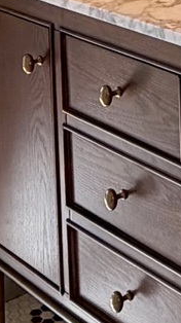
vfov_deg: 17.2
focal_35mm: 112
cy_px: -164
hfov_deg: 10.8
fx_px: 958
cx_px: 130
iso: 80
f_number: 2.2
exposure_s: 1/120
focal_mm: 2.22
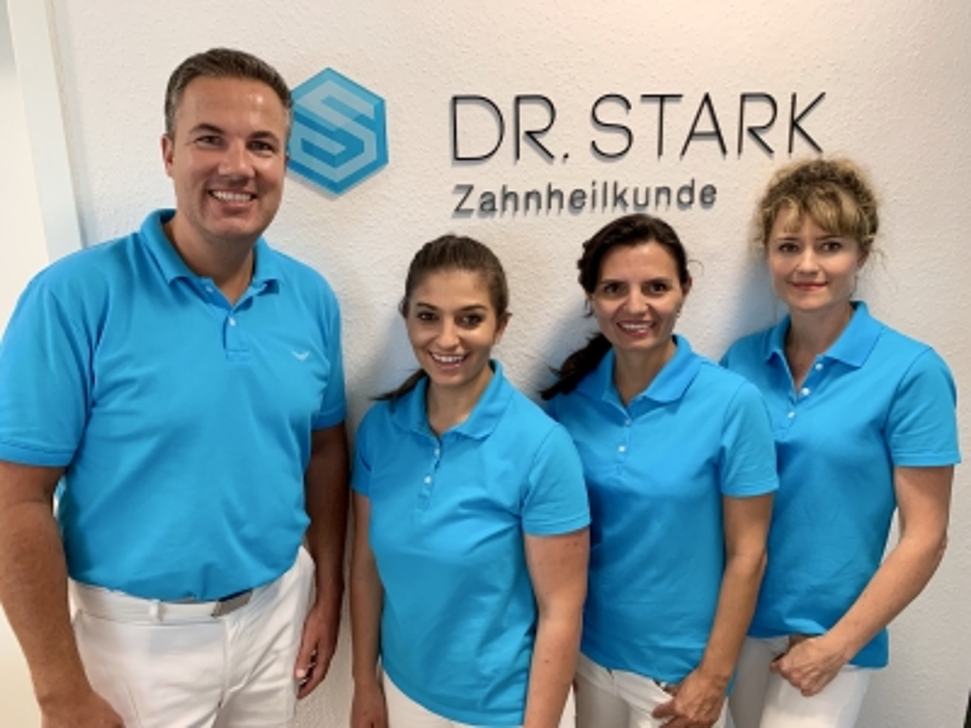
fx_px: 729
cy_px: 364
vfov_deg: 53.1
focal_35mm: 26
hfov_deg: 67.3
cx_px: 486
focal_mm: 4.25
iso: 100
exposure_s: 1/50
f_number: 1.8
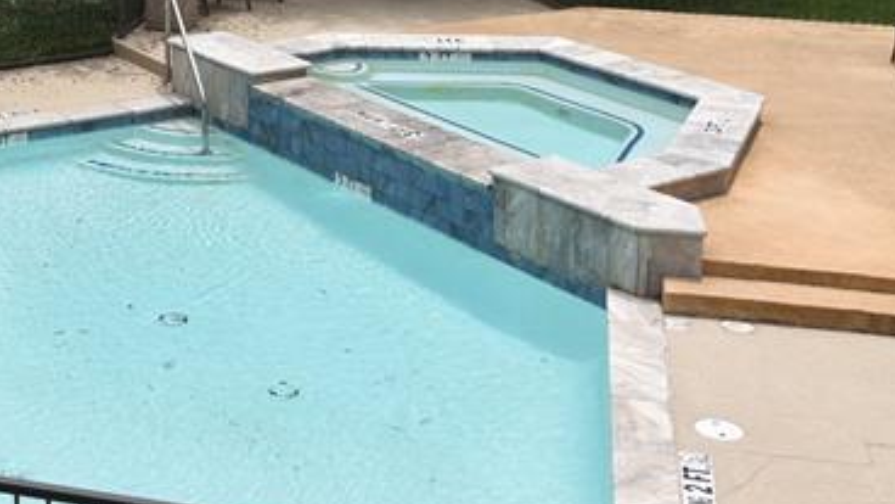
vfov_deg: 16.2
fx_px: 1661
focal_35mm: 70
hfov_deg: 27.8
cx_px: -63
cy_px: -167
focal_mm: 24
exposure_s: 1/200
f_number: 9
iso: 100
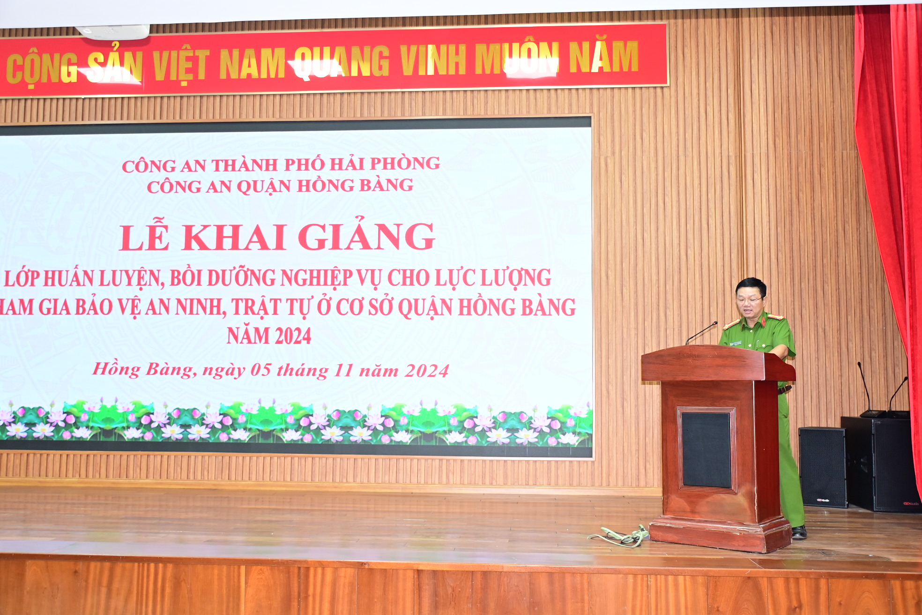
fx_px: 871
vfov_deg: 38.9
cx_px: 461
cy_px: 308
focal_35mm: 34
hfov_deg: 55.8
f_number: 4.5
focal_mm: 23
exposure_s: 1/100
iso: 1000
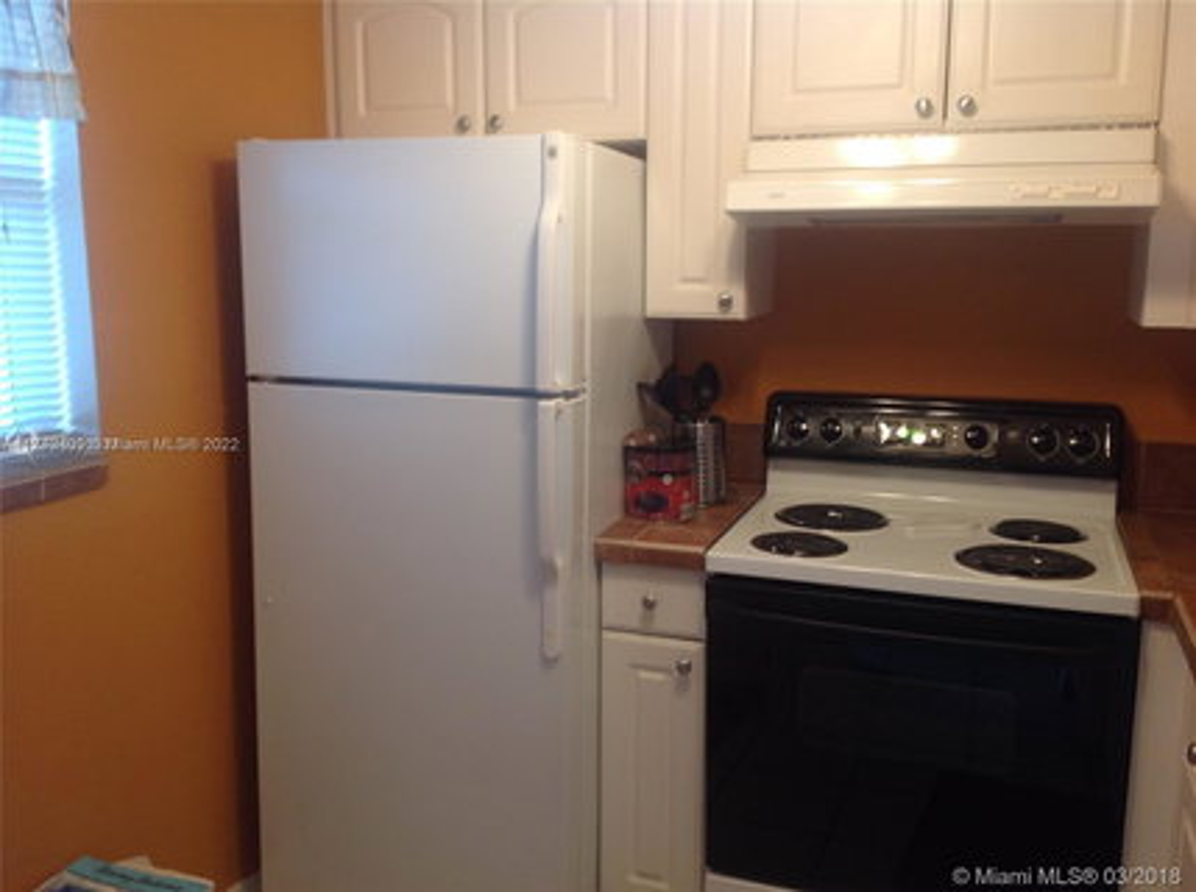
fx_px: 1207
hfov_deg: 52.7
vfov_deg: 40.6
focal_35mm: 35
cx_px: 598
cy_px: 446
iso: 64
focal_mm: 4.28
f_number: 2.4
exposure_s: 1/15
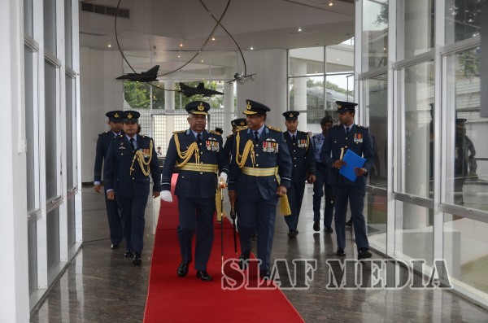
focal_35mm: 52
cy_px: 162
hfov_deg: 37.9
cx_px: 244
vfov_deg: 25.6
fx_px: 710
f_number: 4.5
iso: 250
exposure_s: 1/160
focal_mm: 35
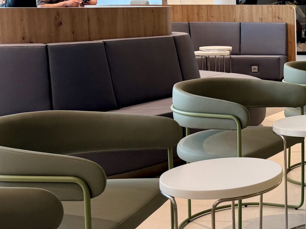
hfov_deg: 25.7
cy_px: 57
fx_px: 566
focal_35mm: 64
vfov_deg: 22.7
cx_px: 404
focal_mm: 6.76
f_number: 1.78
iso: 64
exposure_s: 1/121
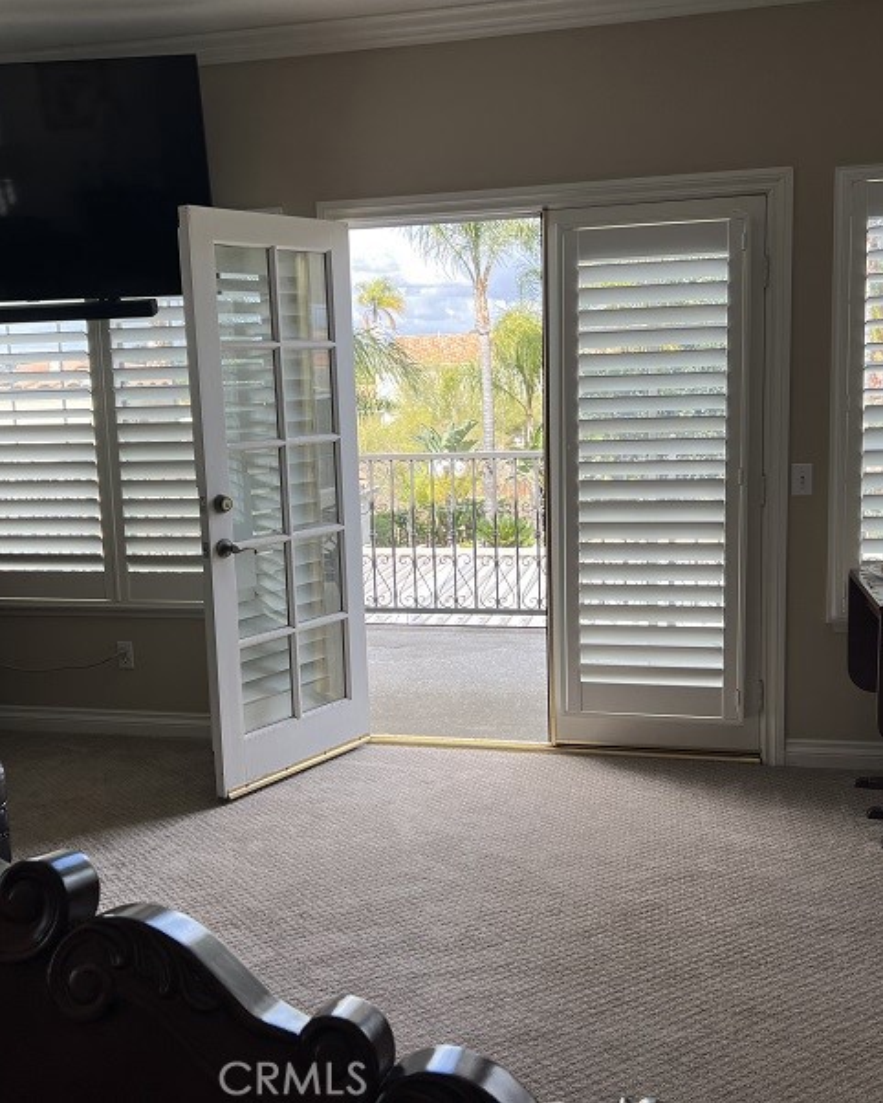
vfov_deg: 52.8
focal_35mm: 34
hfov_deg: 43.3
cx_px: 402
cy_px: 551
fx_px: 1110
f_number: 1.5
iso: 50
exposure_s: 1/639
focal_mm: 5.7
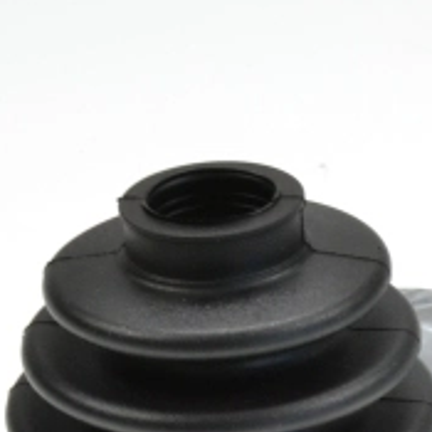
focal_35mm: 455
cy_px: 447
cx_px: 389
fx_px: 6431
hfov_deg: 3.8
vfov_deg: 3.8
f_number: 16
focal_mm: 105
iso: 800
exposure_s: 1/60
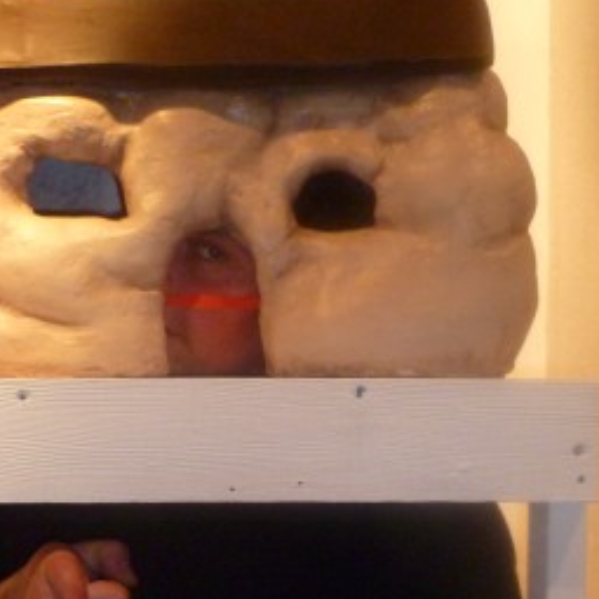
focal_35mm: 62
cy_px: 505
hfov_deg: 27.7
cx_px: 242
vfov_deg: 27.0
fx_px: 1214
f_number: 3.3
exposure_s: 1/30
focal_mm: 5
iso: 320
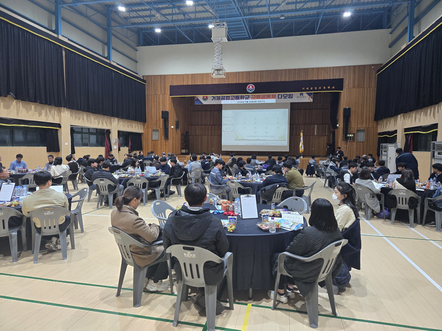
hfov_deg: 73.9
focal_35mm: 23
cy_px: 166
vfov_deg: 58.9
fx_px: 294
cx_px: 221
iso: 200
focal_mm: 5.4
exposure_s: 1/120
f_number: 1.8
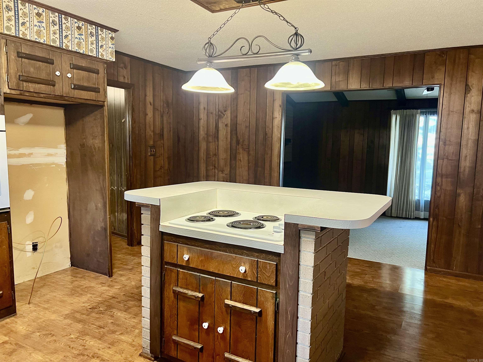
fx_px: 363
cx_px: 242
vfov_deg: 53.1
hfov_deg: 67.3
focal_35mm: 26
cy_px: 181
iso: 250
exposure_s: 1/60
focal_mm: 5.7
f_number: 1.5
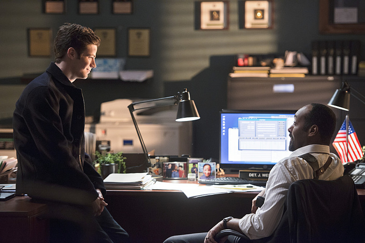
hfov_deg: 15.8
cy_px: 122
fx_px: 1318
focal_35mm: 130
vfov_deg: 10.5
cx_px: 182
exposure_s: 1/80
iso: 2500
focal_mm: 130
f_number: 2.8
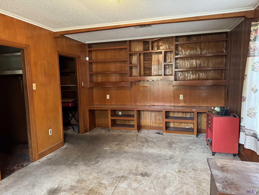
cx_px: 130
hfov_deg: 71.6
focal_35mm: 24
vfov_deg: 56.8
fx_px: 180
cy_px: 98
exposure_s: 1/60
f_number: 1.78
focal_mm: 6.76
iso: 640
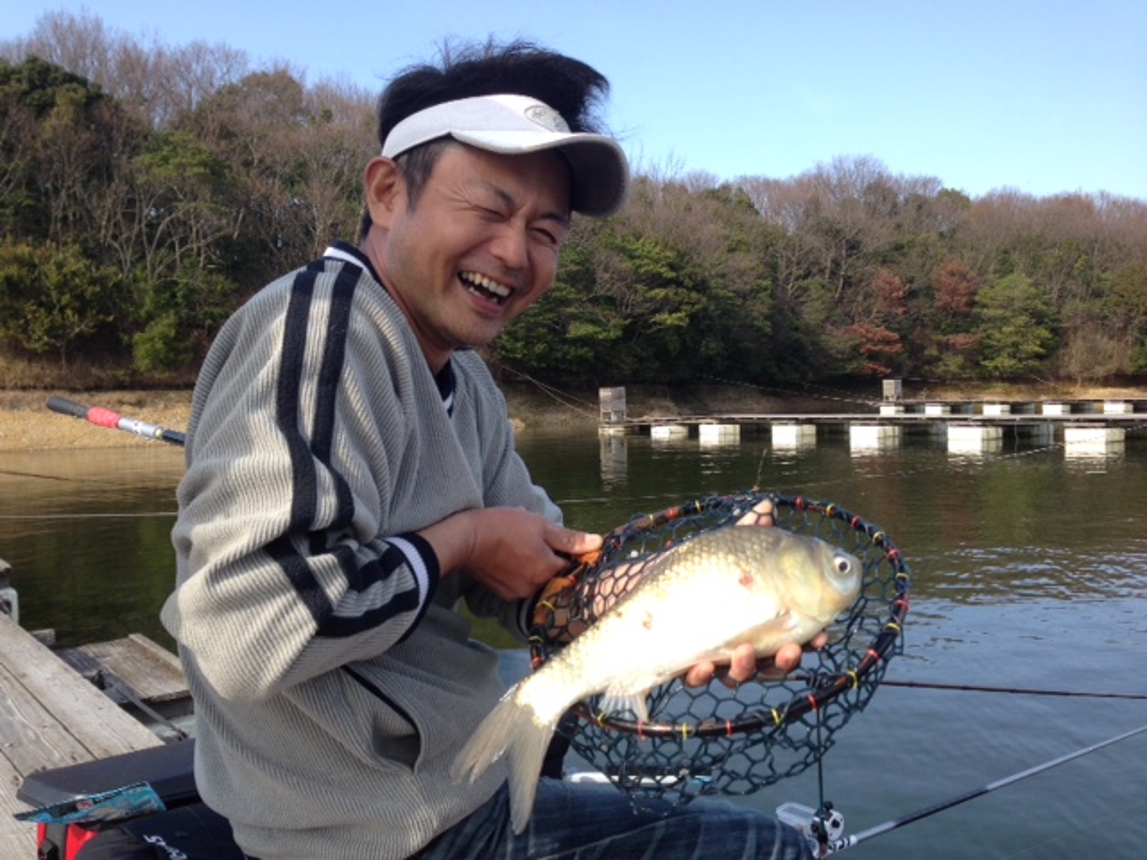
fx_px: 1093
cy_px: 430
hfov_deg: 55.4
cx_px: 574
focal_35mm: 33
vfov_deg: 42.9
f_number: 2.4
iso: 50
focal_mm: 4.12
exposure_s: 1/559
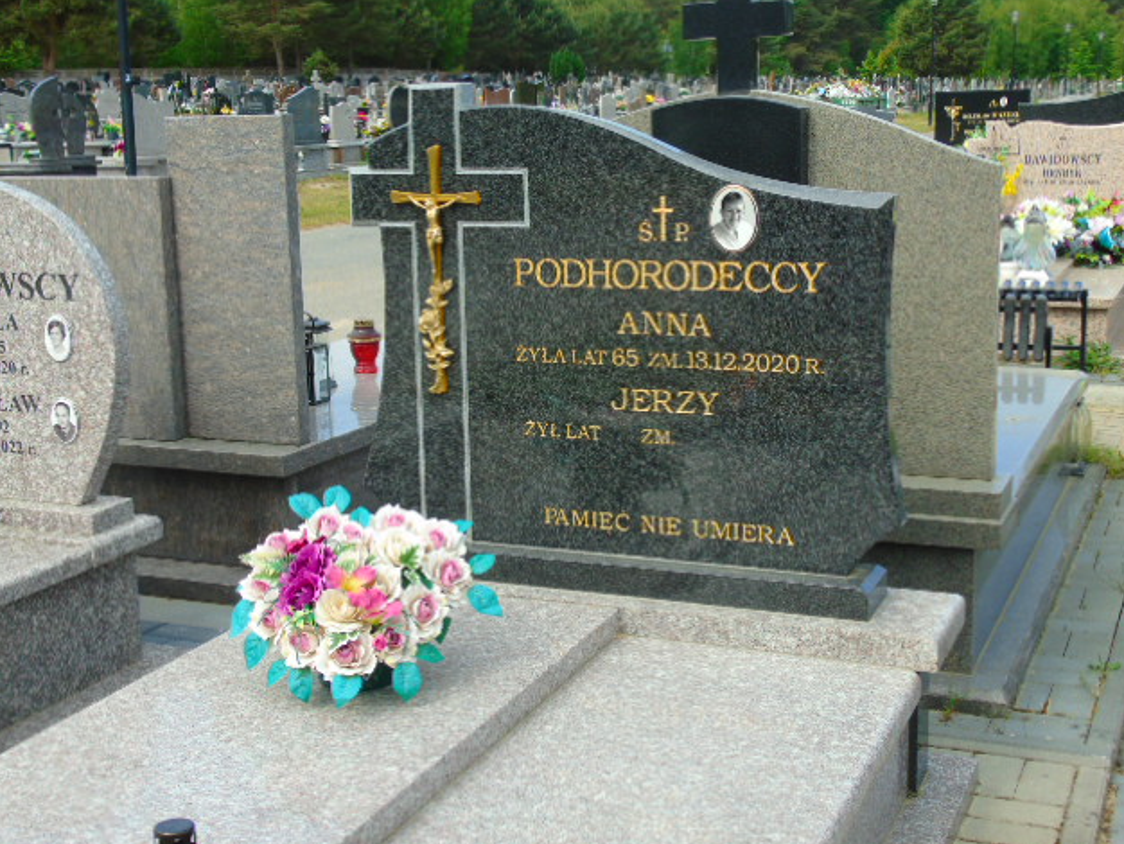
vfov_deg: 30.9
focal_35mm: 47
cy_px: 426
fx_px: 1527
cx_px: 560
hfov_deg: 40.4
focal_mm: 8.2
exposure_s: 1/320
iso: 80
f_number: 4.1
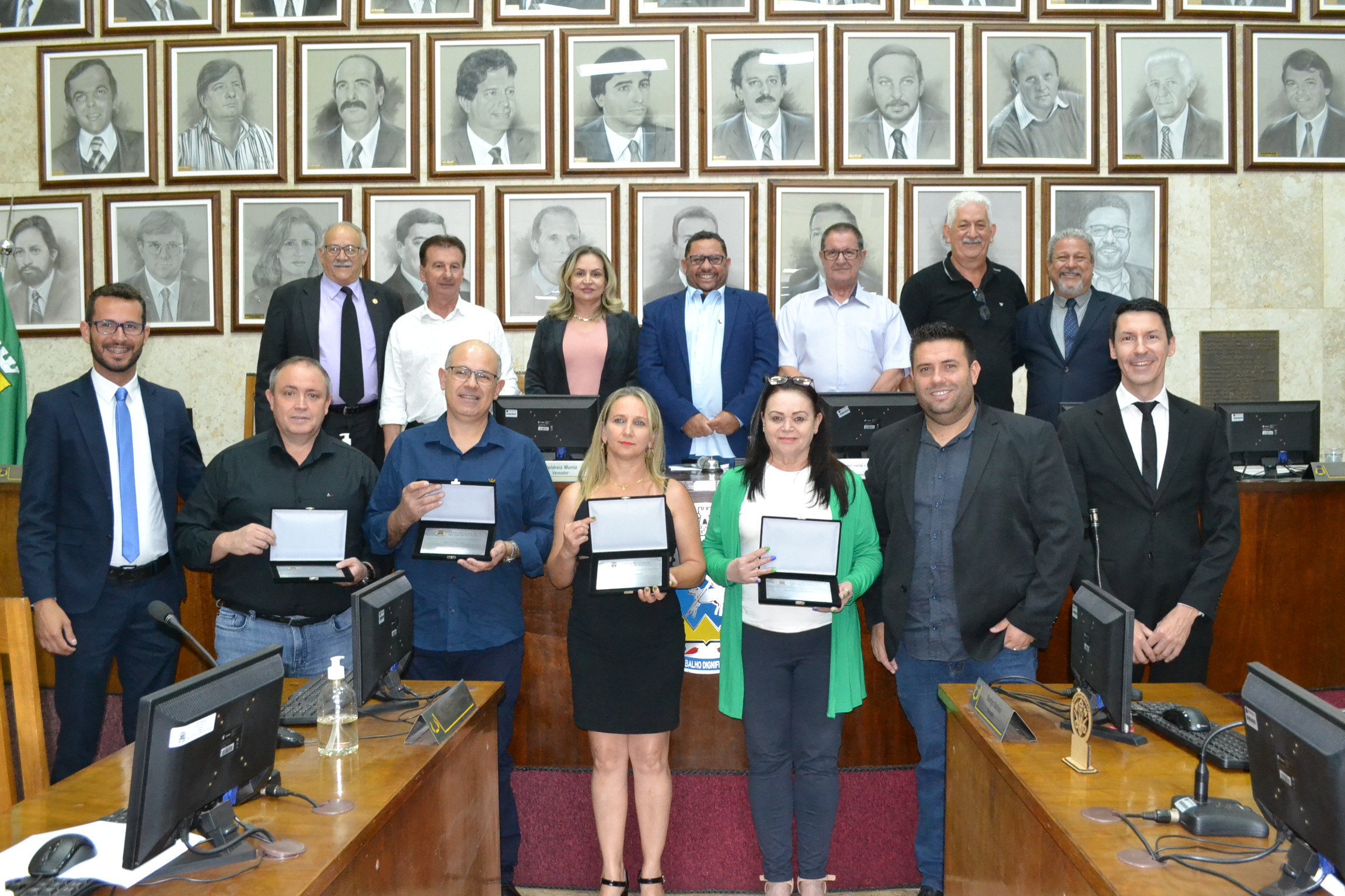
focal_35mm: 33
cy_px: 448
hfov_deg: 57.2
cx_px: 672
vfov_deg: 40.0
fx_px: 1233
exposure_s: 1/60
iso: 3200
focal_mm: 22
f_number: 7.1
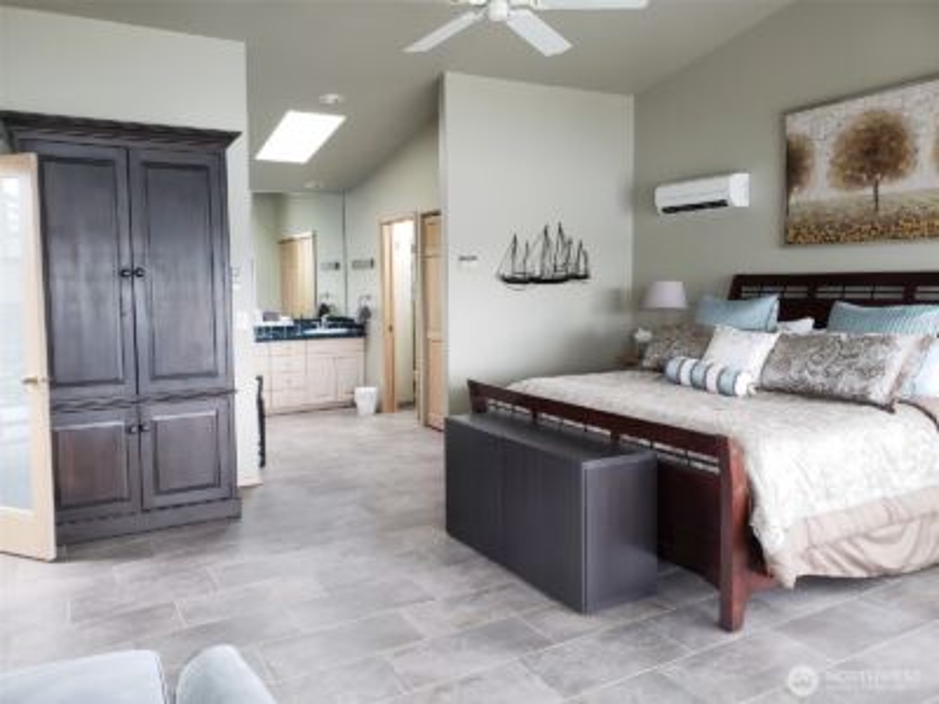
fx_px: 705
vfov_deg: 53.1
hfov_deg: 67.3
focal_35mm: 26
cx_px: 470
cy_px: 352
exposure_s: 1/40
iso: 250
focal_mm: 4.3
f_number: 2.4
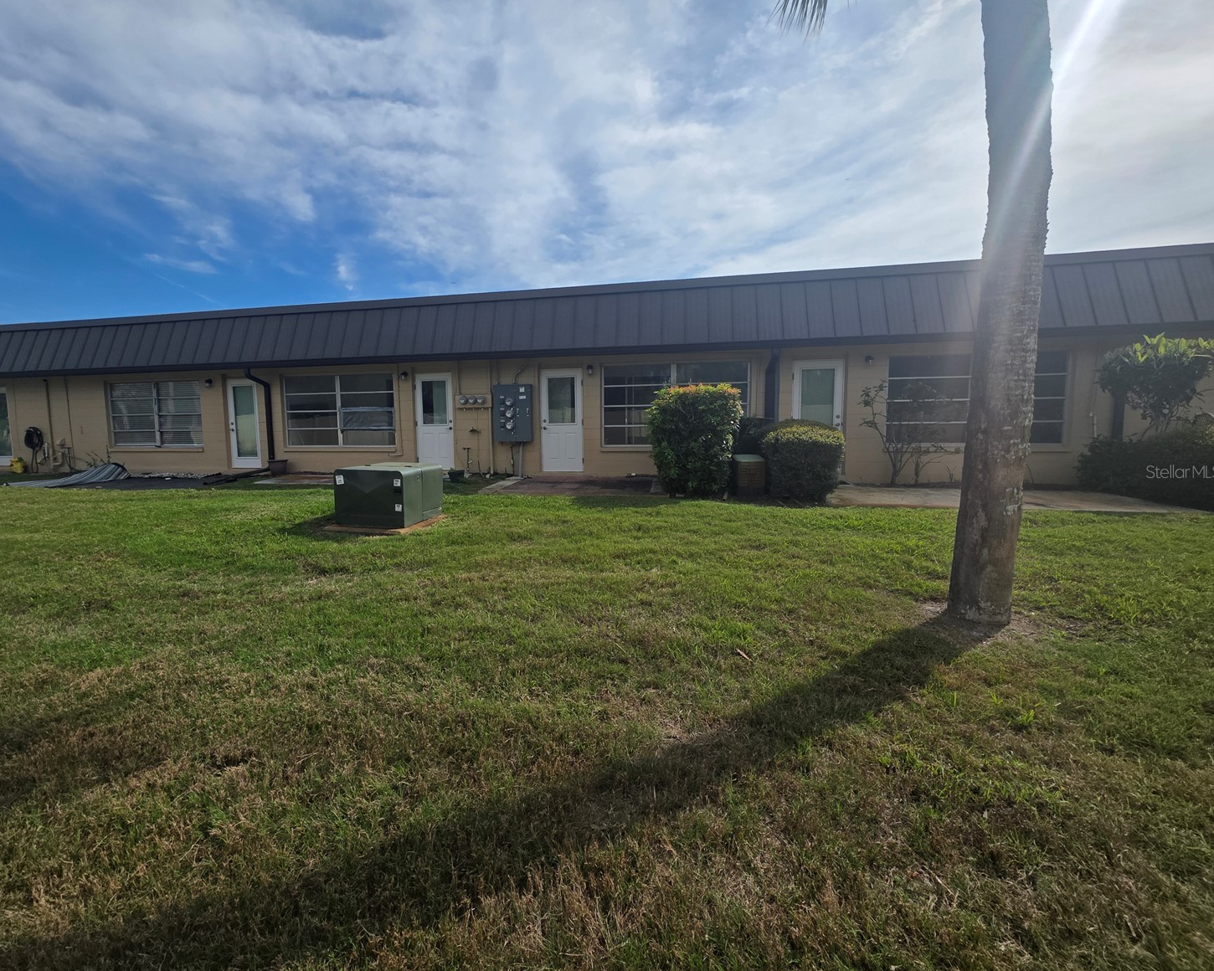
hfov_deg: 100.5
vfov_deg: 88.0
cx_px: 555
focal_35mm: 14
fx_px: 503
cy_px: 471
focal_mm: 2.2
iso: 40
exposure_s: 1/3502
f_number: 1.9
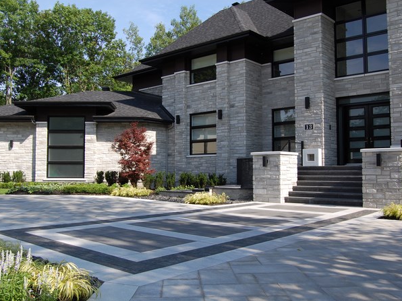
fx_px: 418
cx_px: 202
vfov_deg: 39.7
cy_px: 150
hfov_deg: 51.4
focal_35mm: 36
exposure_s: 1/250
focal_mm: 22
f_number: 8
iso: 200
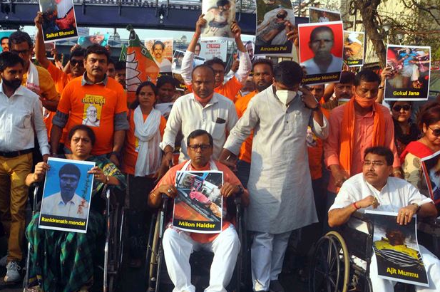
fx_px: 427
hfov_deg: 53.9
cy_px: 161
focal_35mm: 35
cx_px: 167
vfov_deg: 37.7
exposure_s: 1/250
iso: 640
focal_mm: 18
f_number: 10
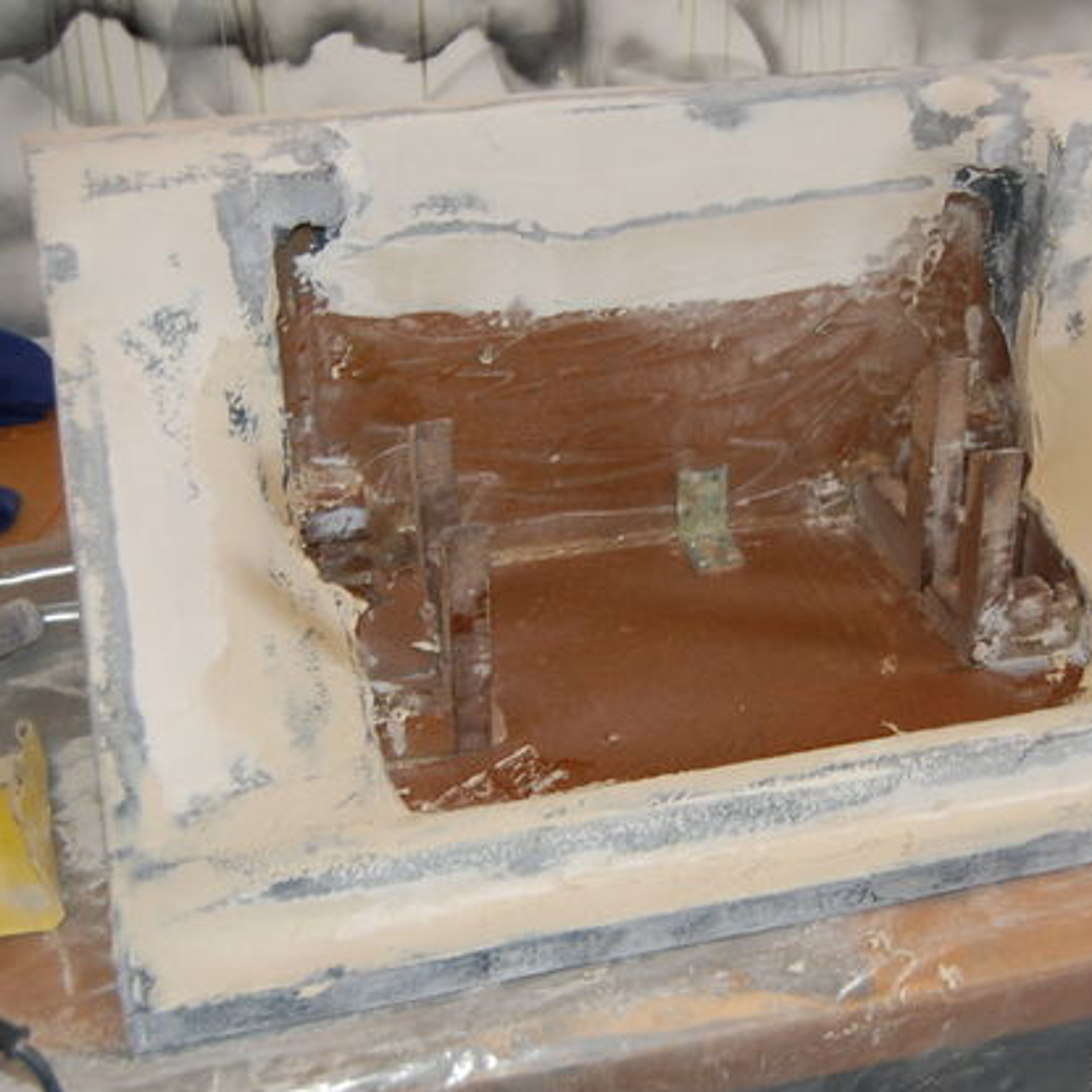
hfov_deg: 33.2
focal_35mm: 51
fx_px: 1820
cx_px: 710
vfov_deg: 33.4
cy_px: 537
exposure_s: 1/60
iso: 400
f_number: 4
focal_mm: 26
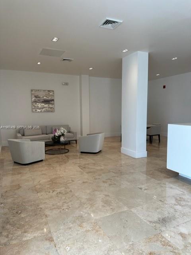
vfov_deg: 71.6
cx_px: 96
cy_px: 128
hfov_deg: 56.8
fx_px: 177
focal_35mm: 24
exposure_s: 1/174
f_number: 1.78
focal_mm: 6.86
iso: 64
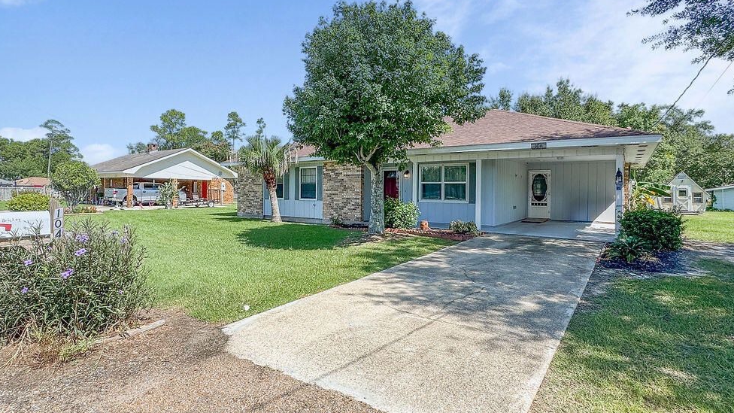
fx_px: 311
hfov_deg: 99.3
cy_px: 198
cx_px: 378
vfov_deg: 67.1
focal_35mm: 16
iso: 50
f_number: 2.2
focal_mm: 2.22
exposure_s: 1/1250
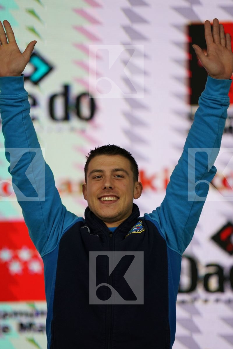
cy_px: 174
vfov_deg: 5.2
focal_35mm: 400
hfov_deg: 3.4
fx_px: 3883
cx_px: 116
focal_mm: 400
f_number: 2.8
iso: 1600
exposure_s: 1/400
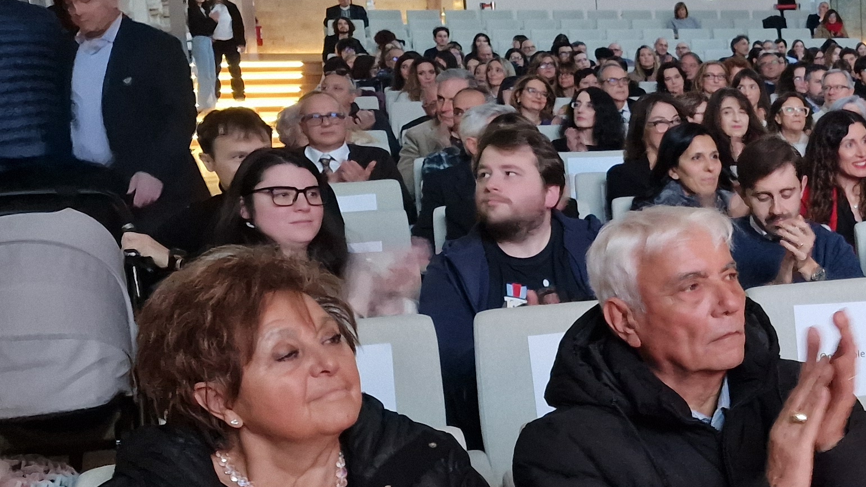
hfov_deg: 28.3
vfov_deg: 18.5
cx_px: 1033
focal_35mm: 65
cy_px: 255
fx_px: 1492
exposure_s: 1/25
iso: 800
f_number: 1.8
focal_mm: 6.4
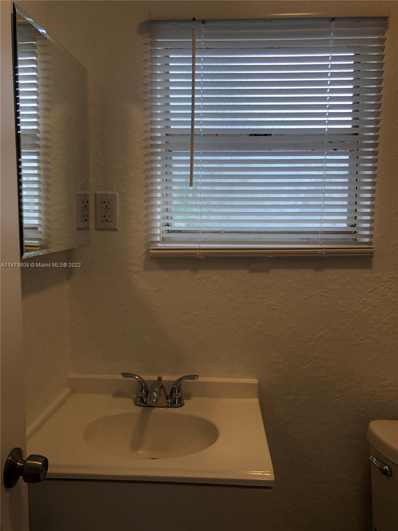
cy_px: 266
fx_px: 429
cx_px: 199
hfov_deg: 49.7
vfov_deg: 63.4
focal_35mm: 28
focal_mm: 4
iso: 32
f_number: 1.8
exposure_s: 1/120
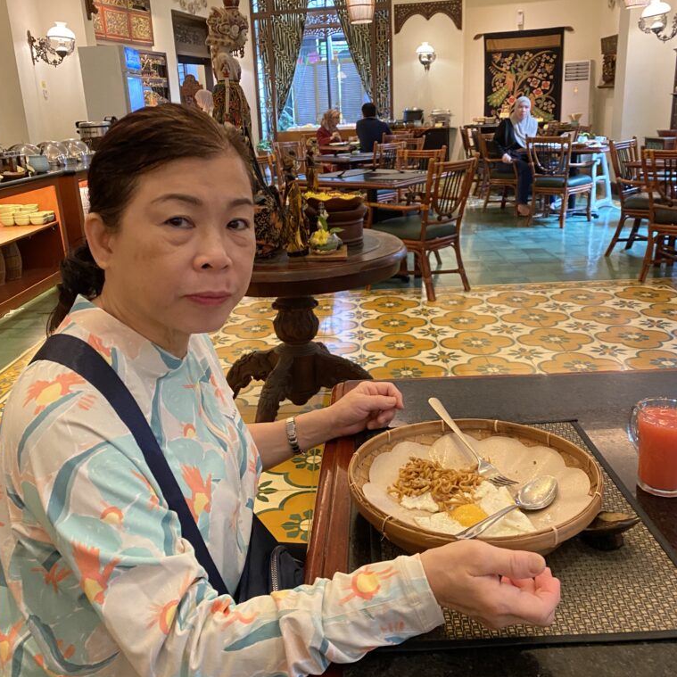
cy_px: 327
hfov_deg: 52.5
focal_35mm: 31
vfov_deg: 52.5
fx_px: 686
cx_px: 335
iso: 500
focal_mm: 4.25
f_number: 1.8
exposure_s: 1/25
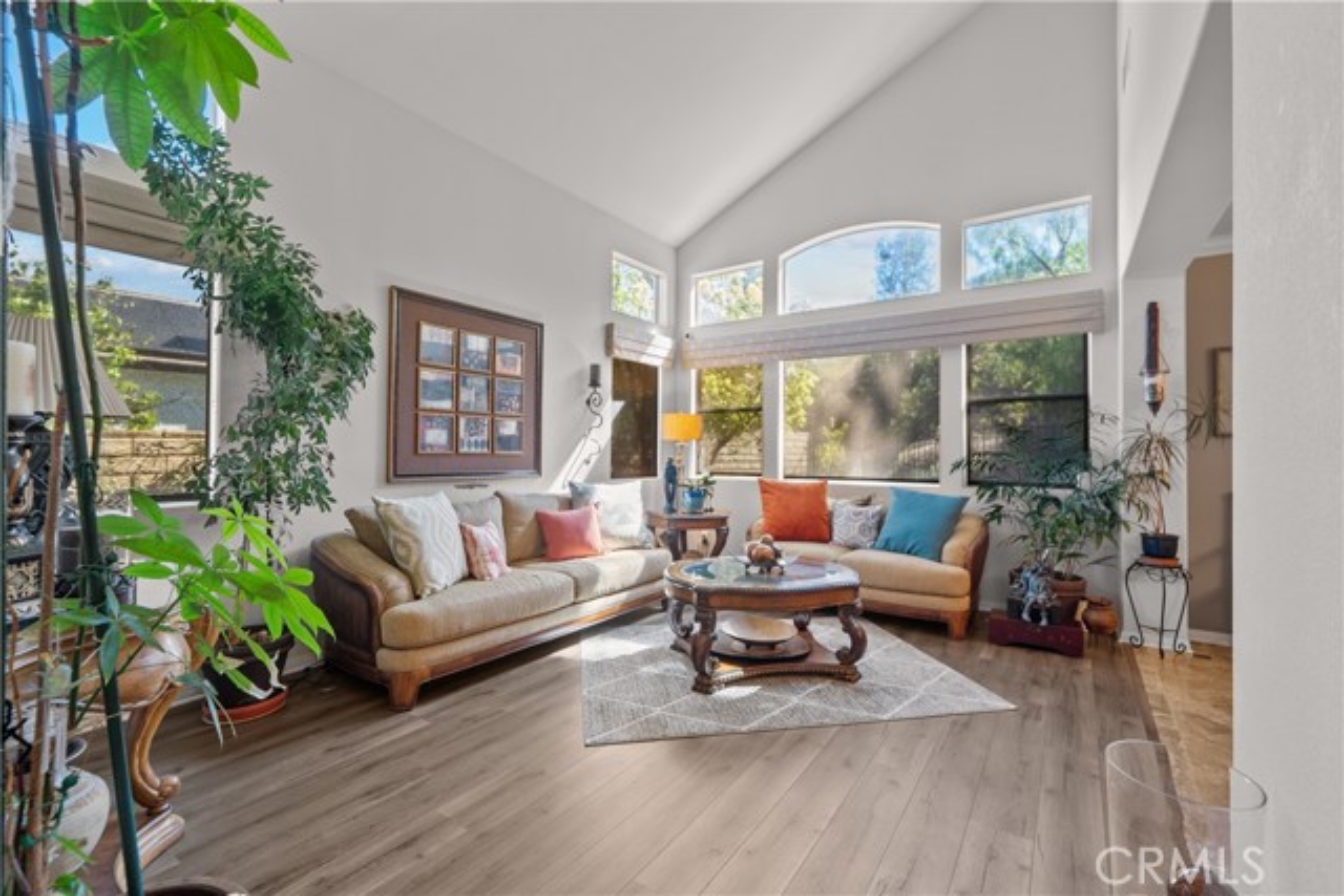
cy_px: 448
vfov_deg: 81.2
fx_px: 523
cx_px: 672
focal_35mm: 14
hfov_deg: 104.2
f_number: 9
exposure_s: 2.5
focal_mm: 14
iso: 100
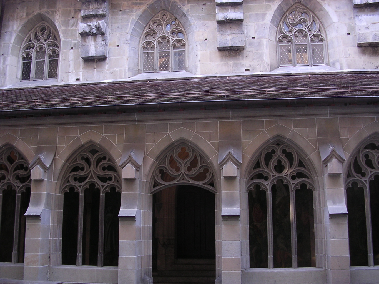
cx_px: 190
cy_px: 142
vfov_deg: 37.7
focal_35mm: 38
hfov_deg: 49.0
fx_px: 416
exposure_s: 1/13.4
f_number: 2.8
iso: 100
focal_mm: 5.8
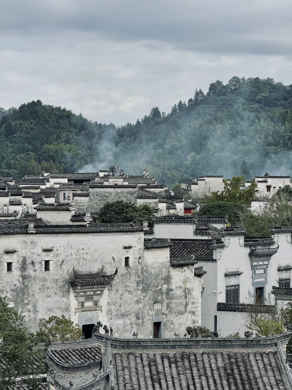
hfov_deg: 12.3
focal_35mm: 120
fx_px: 1350
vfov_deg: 16.4
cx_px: 146
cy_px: 195
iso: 50
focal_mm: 15.66
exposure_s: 1/840
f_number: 2.8
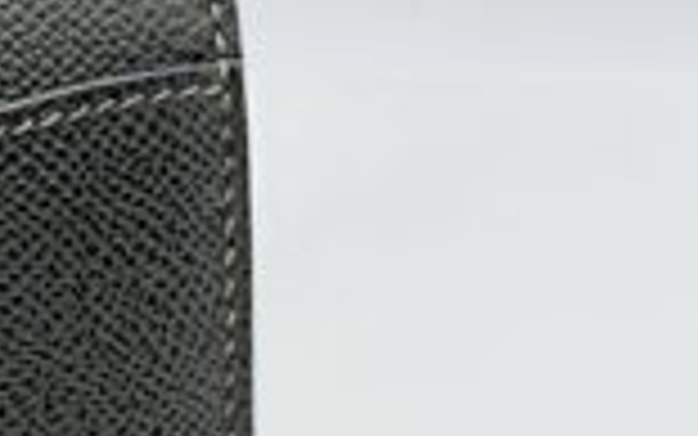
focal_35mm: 182
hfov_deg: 10.2
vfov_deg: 7.2
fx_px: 3463
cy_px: 36
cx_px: -887
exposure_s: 1/100
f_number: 1.8
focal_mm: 4.25
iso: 25
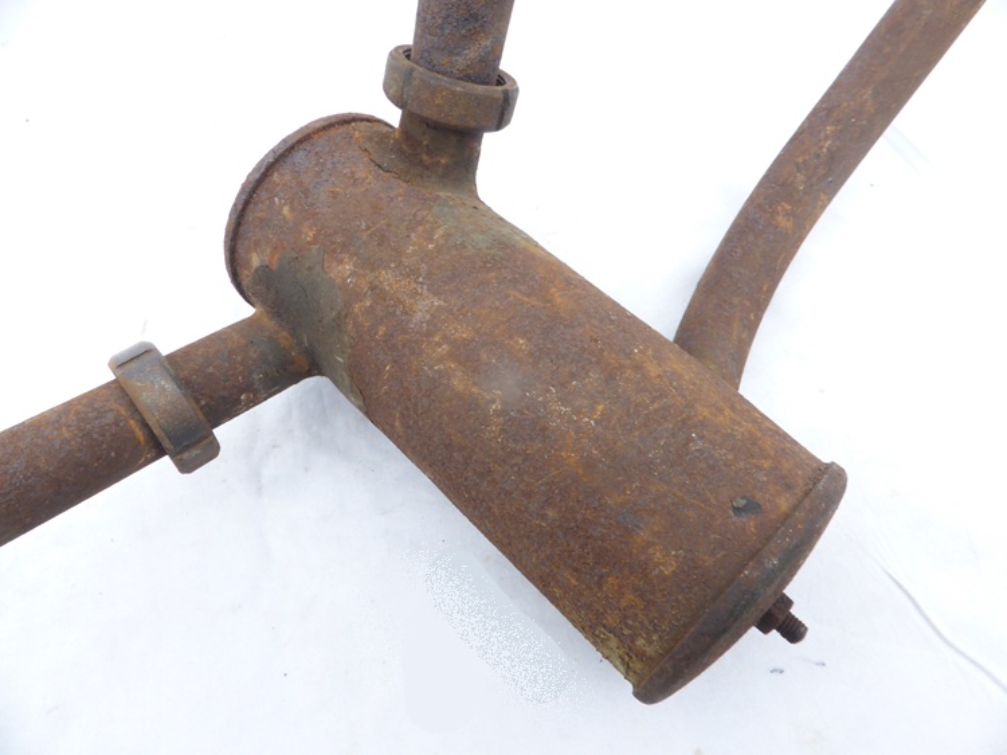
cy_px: 378
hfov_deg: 71.6
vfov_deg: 56.8
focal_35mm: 24
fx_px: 698
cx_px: 504
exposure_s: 1/30
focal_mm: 4.3
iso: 100
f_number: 5.6
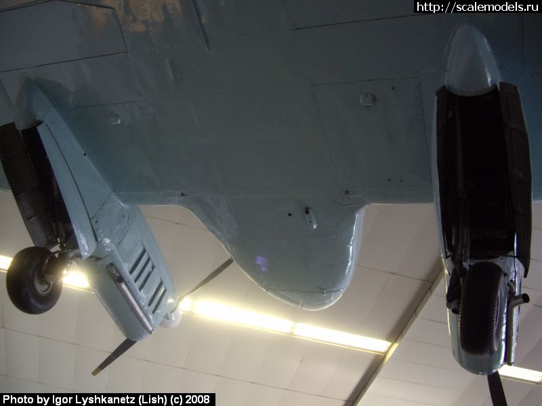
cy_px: 203
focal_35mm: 38
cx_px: 271
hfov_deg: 49.0
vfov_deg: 37.7
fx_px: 595
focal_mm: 7.9
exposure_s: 1/60
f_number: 2.8
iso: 200
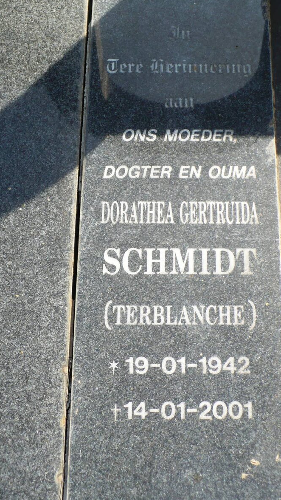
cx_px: 177
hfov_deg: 20.0
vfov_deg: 34.9
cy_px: 246
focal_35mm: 60
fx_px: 795
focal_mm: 8.9
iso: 100
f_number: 3.1
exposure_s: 1/640
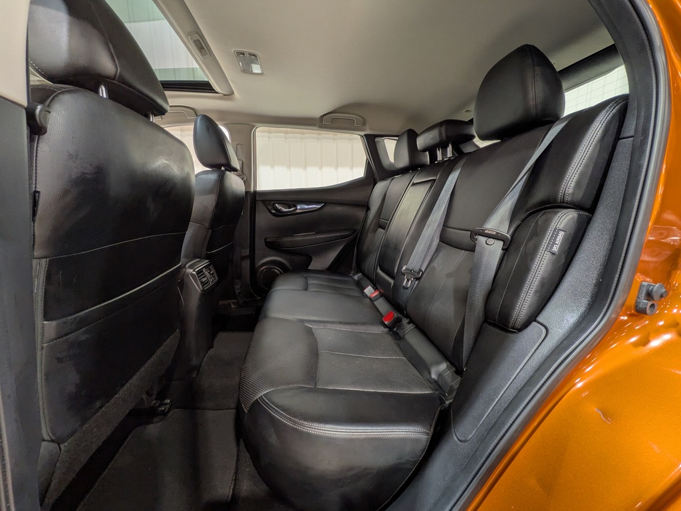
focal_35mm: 14
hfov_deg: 102.1
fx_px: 275
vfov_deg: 85.7
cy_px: 256
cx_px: 340
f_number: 2.2
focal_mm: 1.83
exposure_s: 1/25
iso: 66
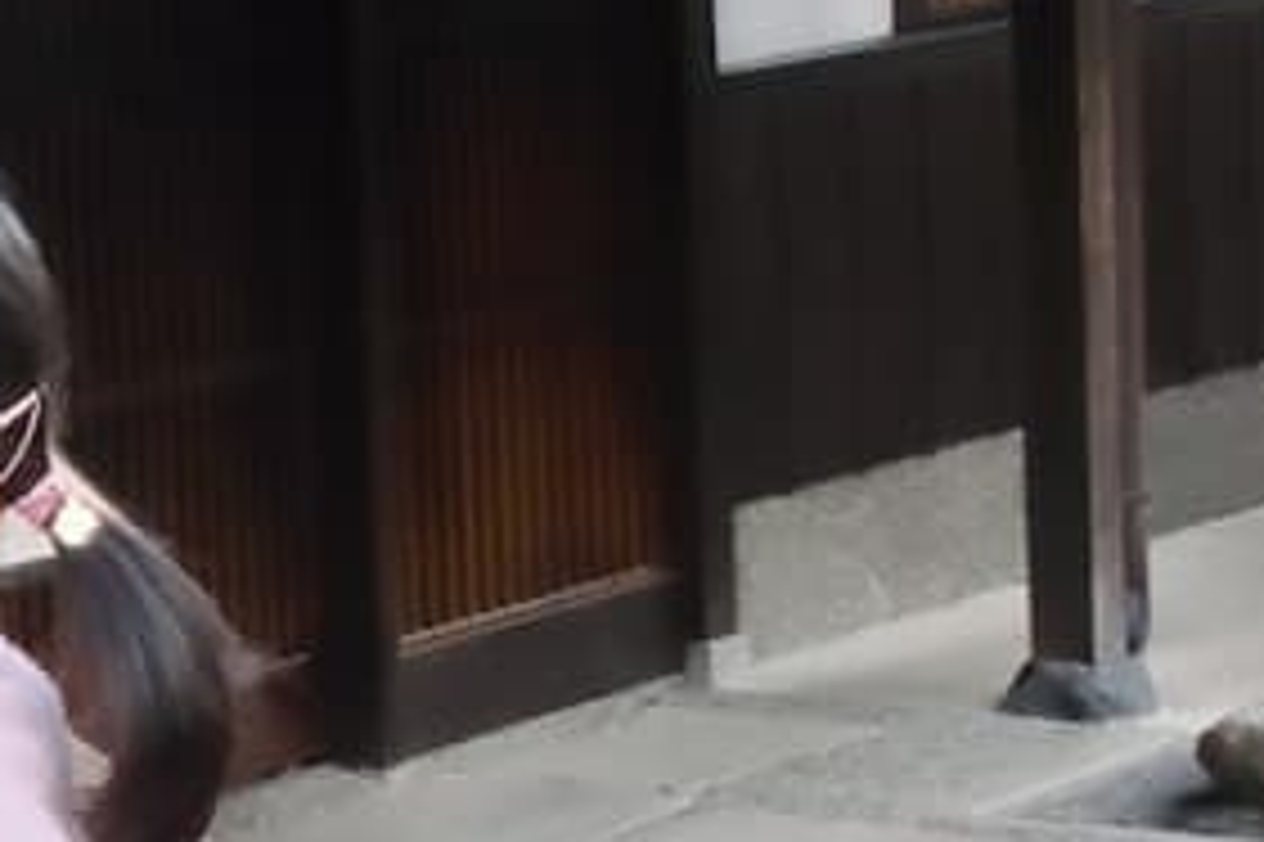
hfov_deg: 13.0
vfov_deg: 11.1
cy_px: 635
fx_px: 4316
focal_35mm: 123
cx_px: -1691
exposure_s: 1/250
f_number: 10
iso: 1600
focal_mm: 16
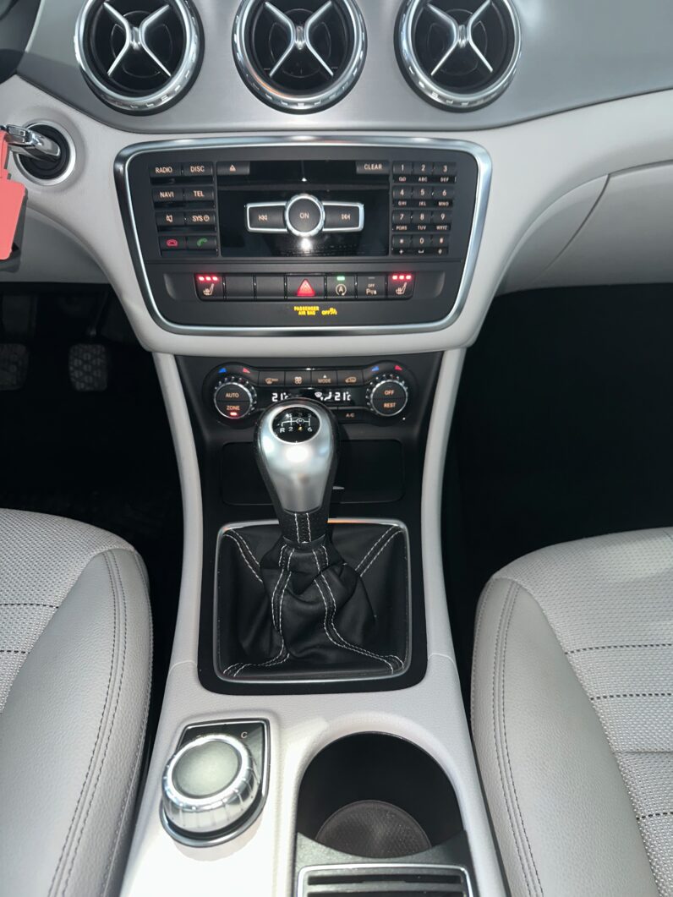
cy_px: 448
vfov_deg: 71.6
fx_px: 622
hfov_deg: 56.8
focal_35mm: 24
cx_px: 336
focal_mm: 6.86
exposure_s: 1/6
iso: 100
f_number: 1.78
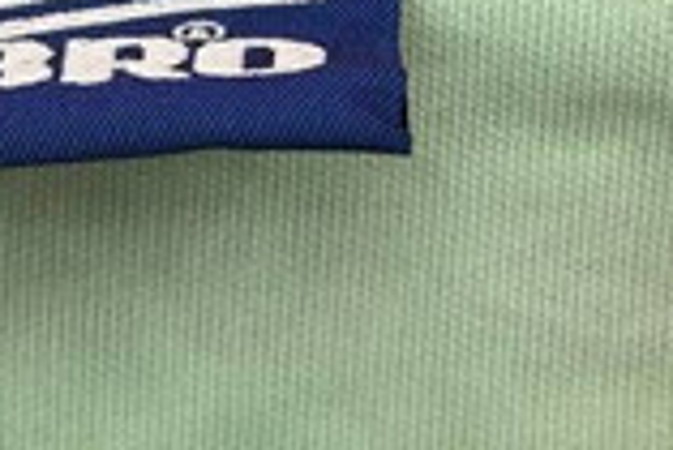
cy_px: 103
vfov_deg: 9.0
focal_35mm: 153
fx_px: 2863
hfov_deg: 13.3
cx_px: 36
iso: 140
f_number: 4.8
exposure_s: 1/125
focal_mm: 24
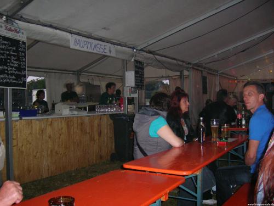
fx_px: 285
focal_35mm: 36
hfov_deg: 51.4
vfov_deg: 39.7
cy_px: 103
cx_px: 137
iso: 200
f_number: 2.8
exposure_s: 1/60
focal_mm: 60
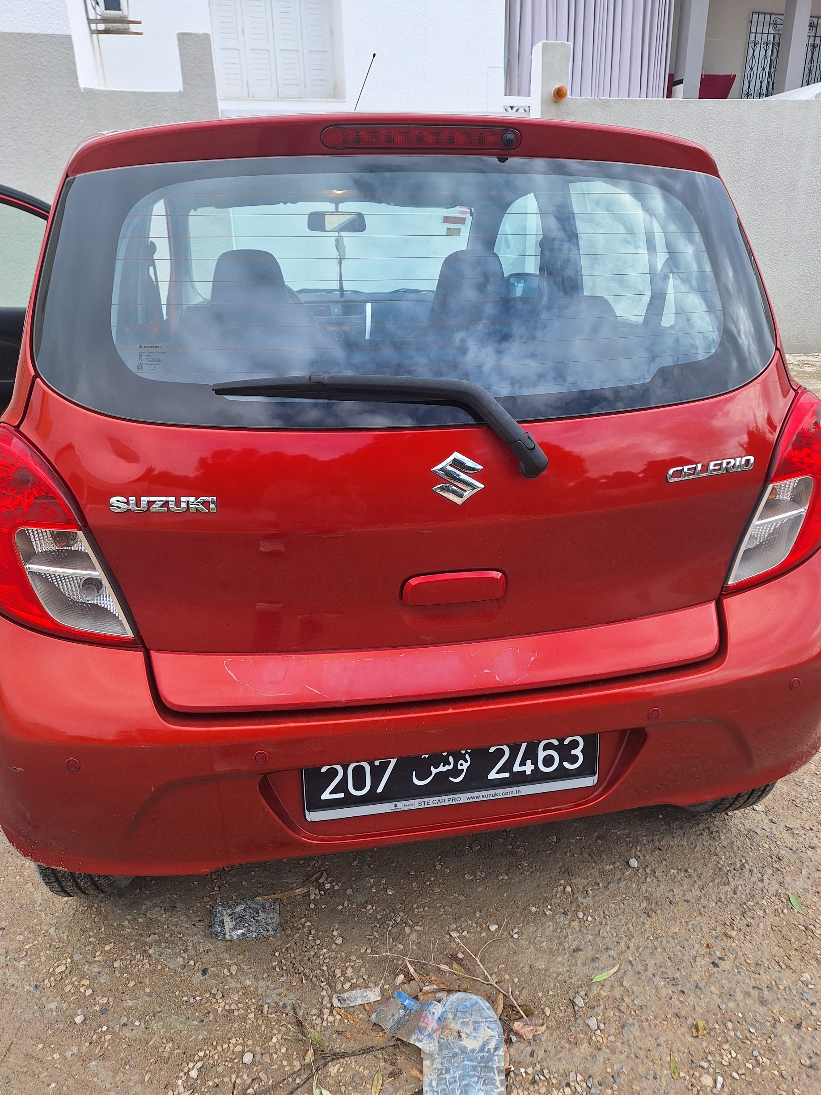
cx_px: 410
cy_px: 548
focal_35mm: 23
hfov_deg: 58.9
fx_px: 727
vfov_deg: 73.9
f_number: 1.8
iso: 40
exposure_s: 1/667
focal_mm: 5.54
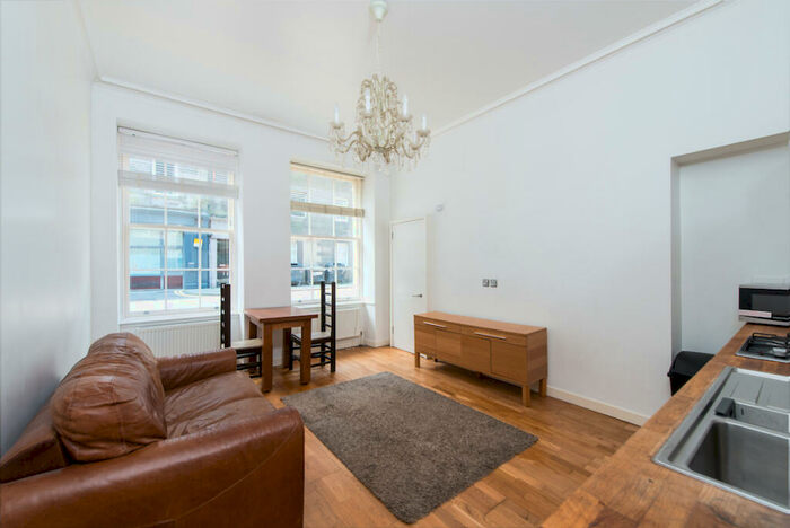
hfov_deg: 104.2
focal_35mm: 14
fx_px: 307
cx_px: 395
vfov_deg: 81.3
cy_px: 264
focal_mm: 14
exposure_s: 1/25
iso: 400
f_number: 8
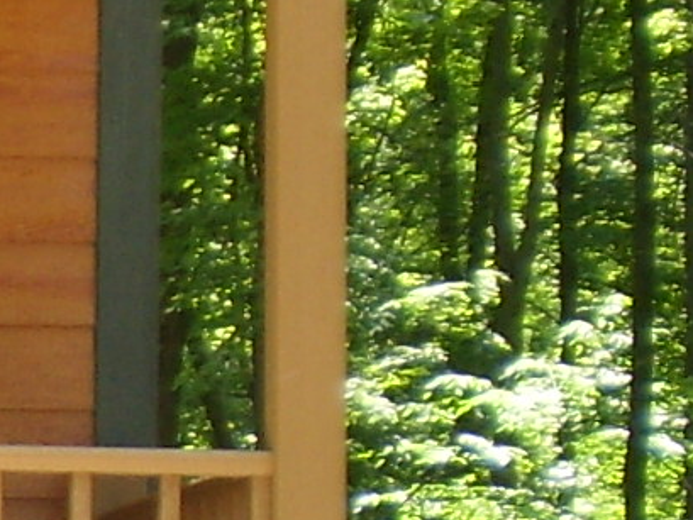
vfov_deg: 5.6
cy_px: 662
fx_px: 5267
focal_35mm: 263
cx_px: -871
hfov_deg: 7.1
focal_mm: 7.4
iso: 64
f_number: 3.5
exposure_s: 1/80
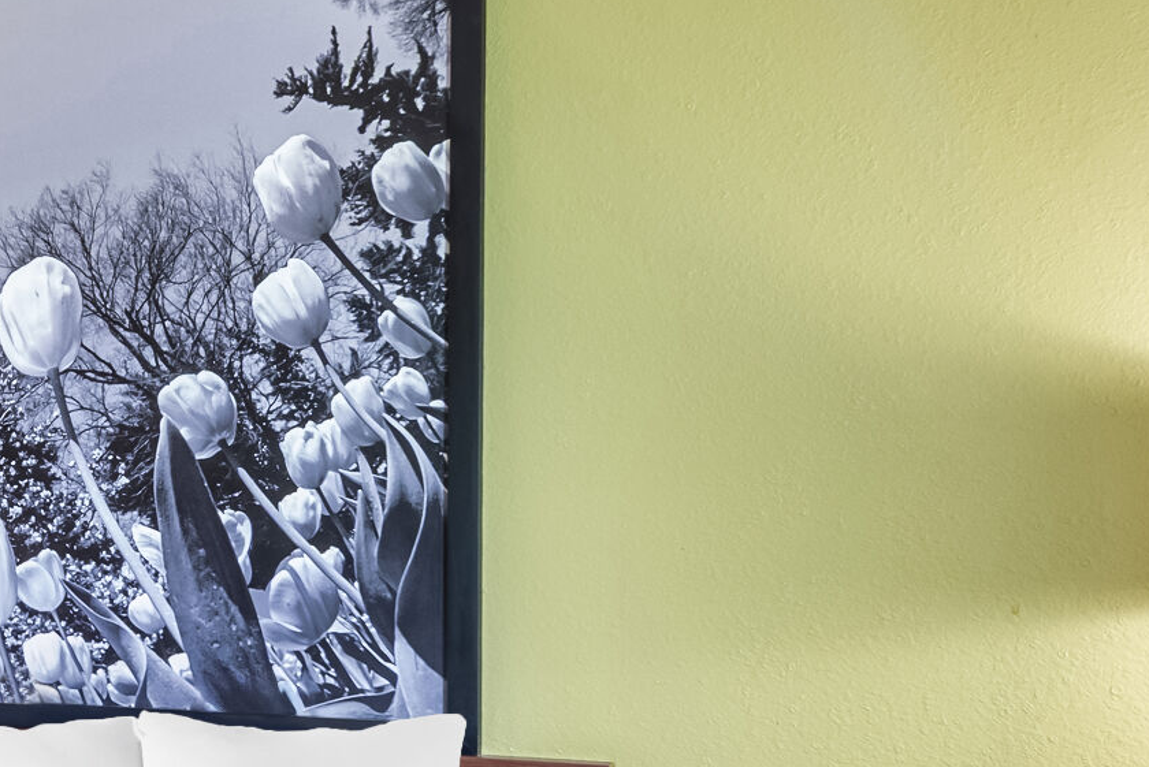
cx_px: -42
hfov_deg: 35.2
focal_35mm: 50
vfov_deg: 26.5
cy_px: 628
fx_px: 1597
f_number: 8
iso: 400
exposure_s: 2
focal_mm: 14
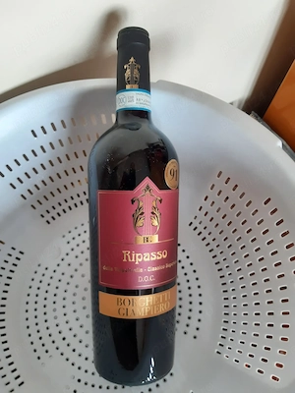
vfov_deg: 67.3
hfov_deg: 53.1
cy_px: 196
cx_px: 148
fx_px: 295
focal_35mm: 26
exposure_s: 1/50
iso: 160
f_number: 1.7
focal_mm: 3.92
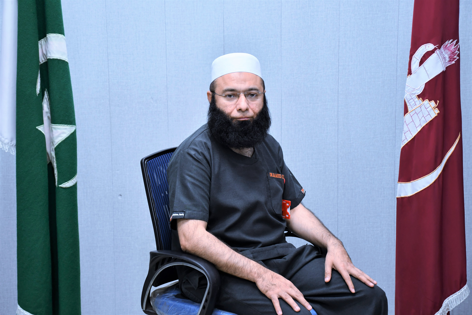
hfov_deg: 33.4
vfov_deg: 22.6
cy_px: 158
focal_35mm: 60
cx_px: 236
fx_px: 787
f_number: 4.5
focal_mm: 40
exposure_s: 1/80
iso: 800
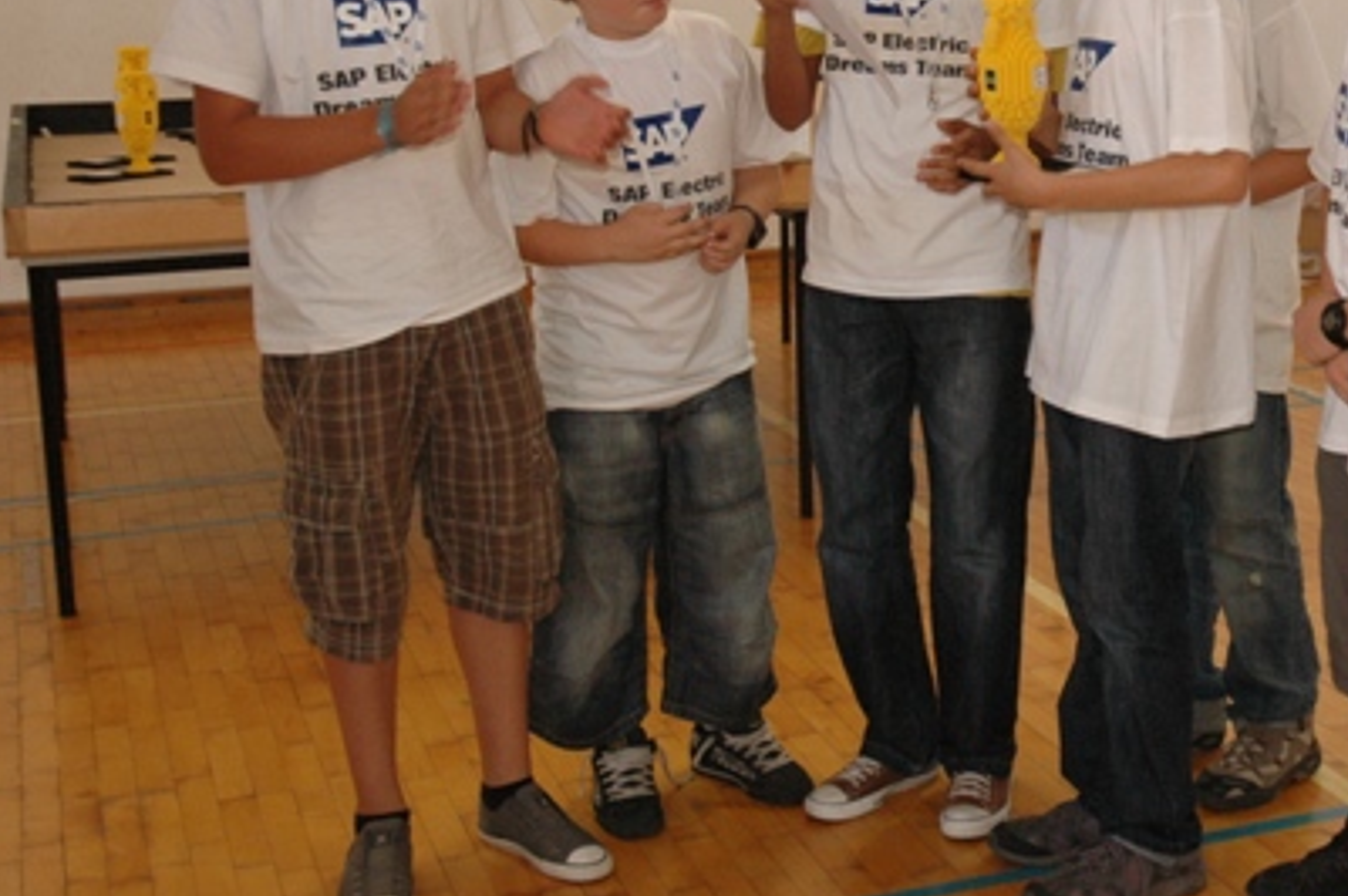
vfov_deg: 20.8
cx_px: 977
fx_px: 2424
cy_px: 266
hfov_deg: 30.6
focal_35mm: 65
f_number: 4
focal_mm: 27
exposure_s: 1/60
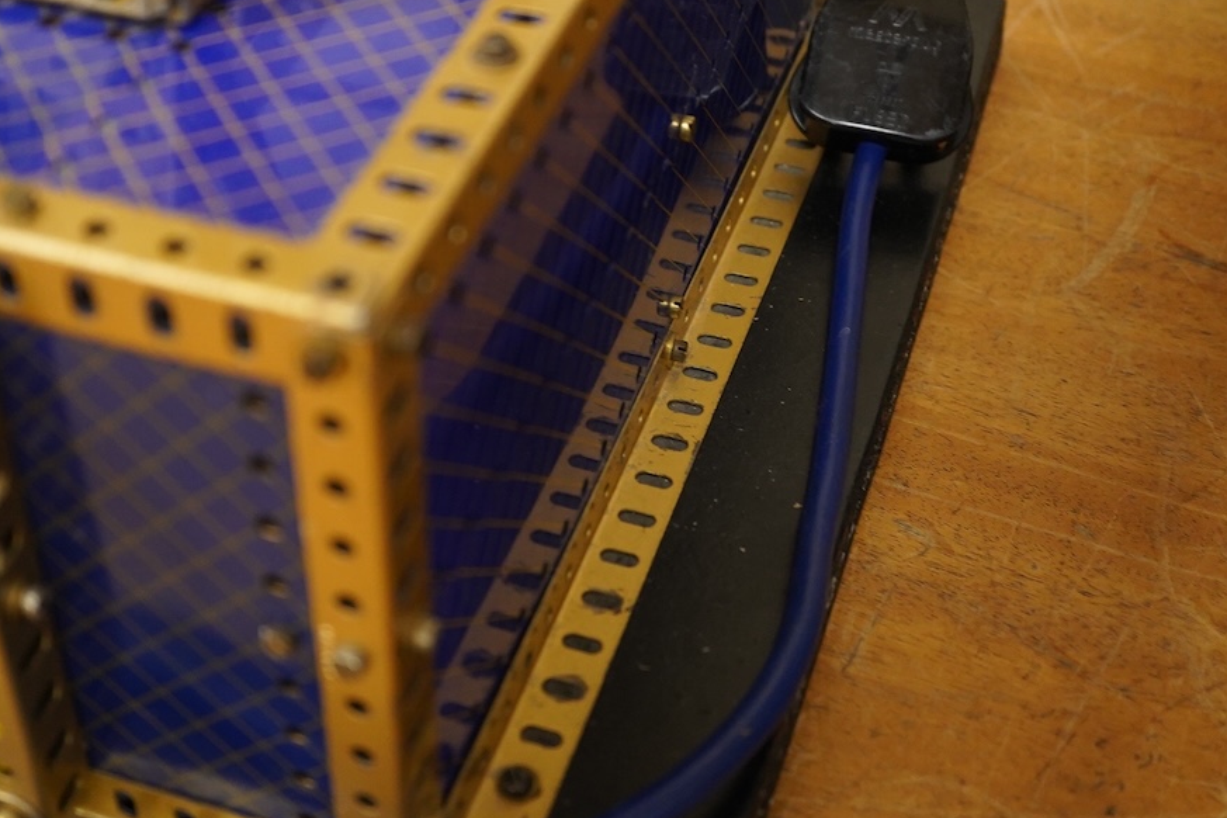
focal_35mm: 58
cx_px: 542
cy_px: 318
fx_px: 1977
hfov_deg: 34.4
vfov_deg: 23.3
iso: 2000
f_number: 3.5
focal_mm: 30
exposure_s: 1/160
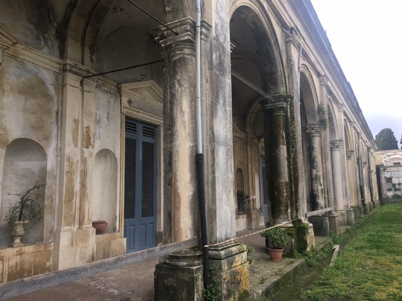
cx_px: 201
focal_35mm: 29
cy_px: 150
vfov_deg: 48.2
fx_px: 337
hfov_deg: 61.7
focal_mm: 4.15
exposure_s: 1/33
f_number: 2.2
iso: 50
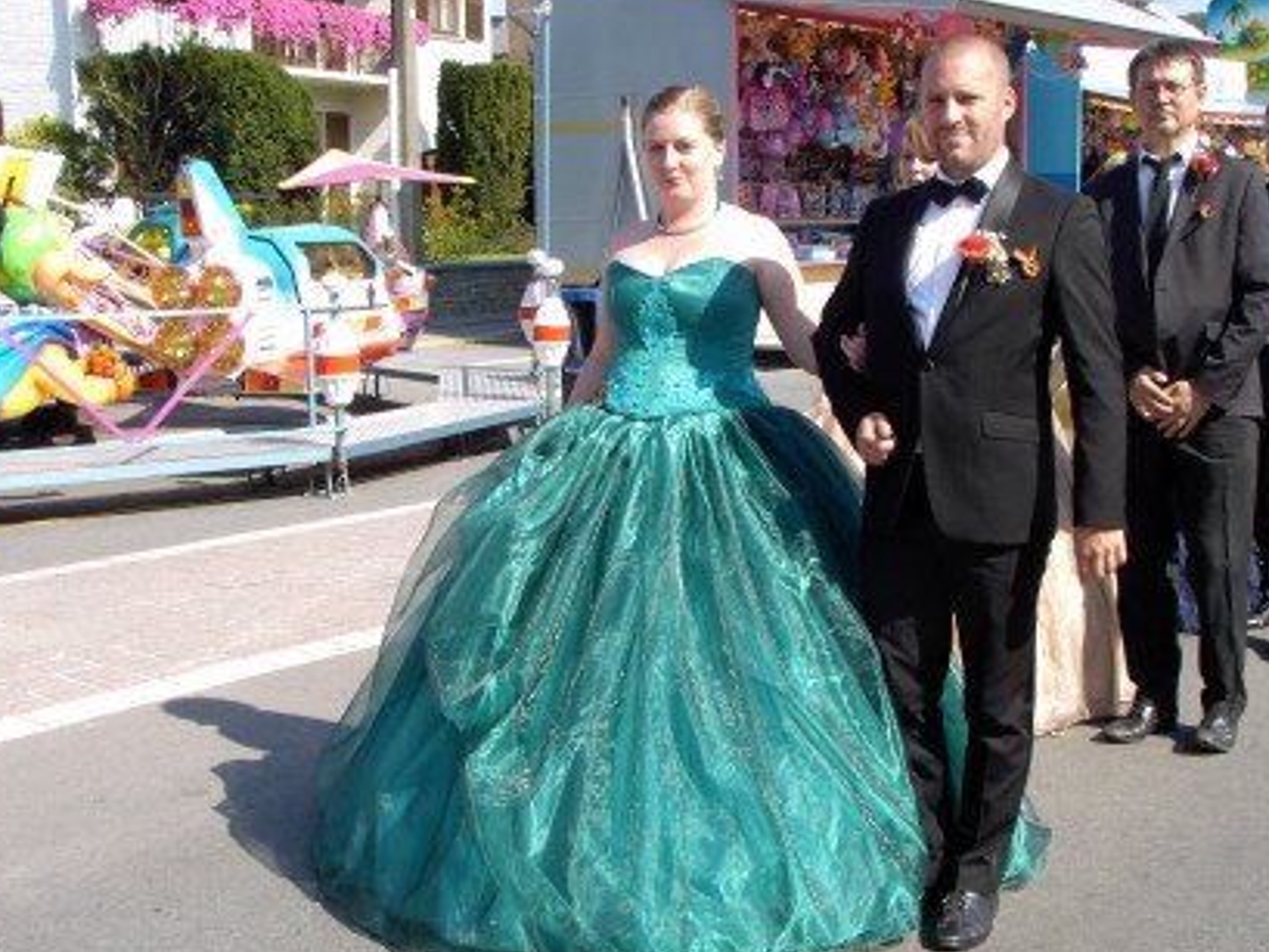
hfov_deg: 35.5
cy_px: 481
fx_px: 1980
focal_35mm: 54
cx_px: 701
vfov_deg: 27.0
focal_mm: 7.1
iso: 70
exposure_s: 1/210
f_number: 4.5
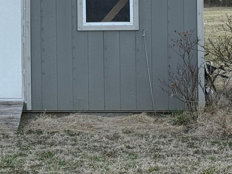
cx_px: -5
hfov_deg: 14.6
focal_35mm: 133
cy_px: 20
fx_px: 891
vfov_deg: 11.1
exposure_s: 1/611
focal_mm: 6.76
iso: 80
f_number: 1.78
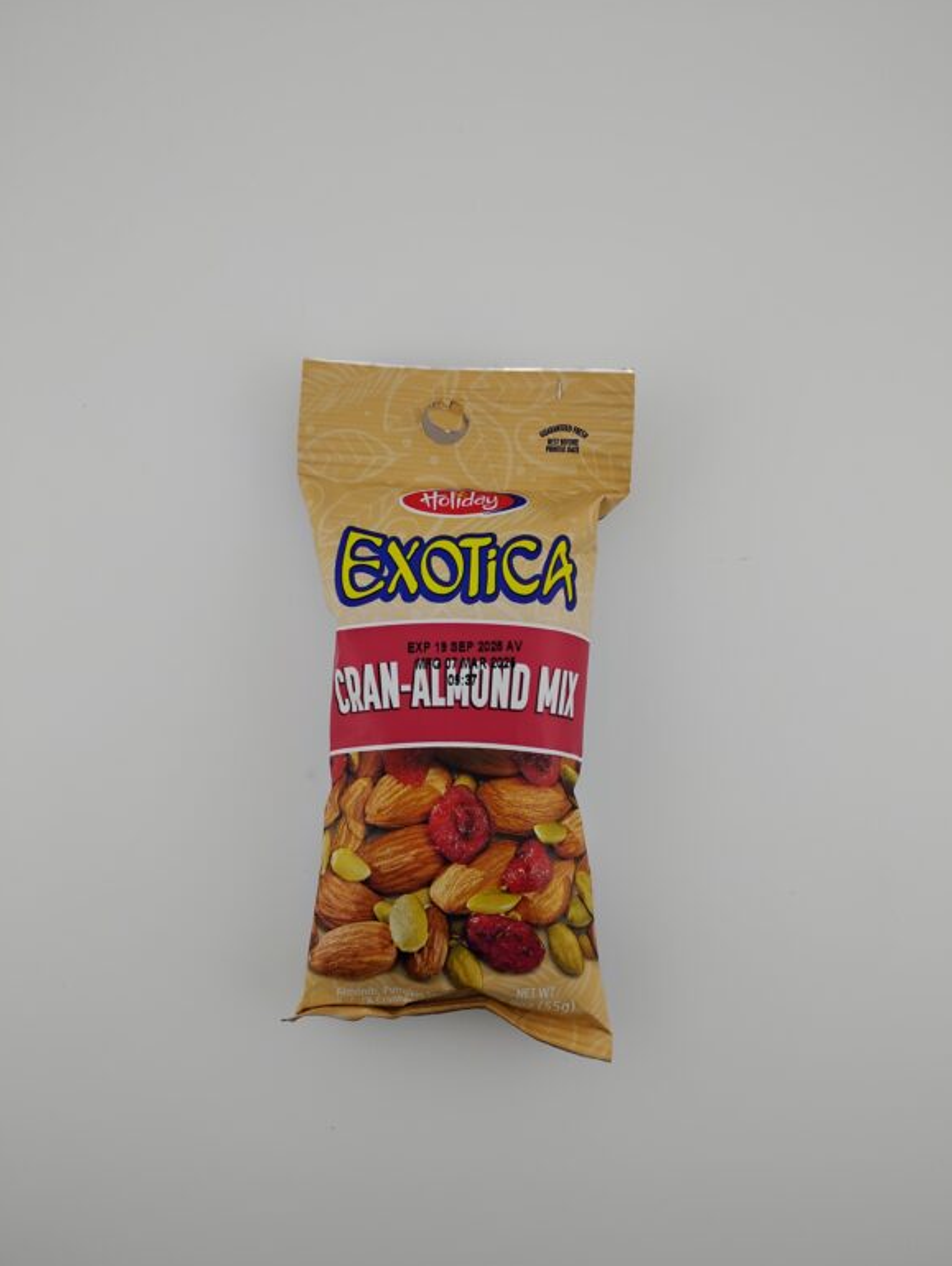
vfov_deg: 61.6
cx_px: 490
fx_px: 1062
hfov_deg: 48.3
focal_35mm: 29
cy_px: 644
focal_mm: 4.26
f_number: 1.8
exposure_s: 1/296
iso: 100
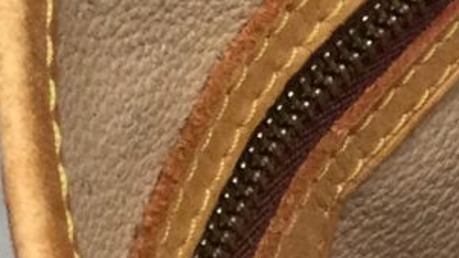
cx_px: 883
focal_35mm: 230
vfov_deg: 5.2
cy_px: 435
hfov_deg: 8.9
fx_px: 2798
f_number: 2.4
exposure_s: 1/30
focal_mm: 3.3
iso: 40
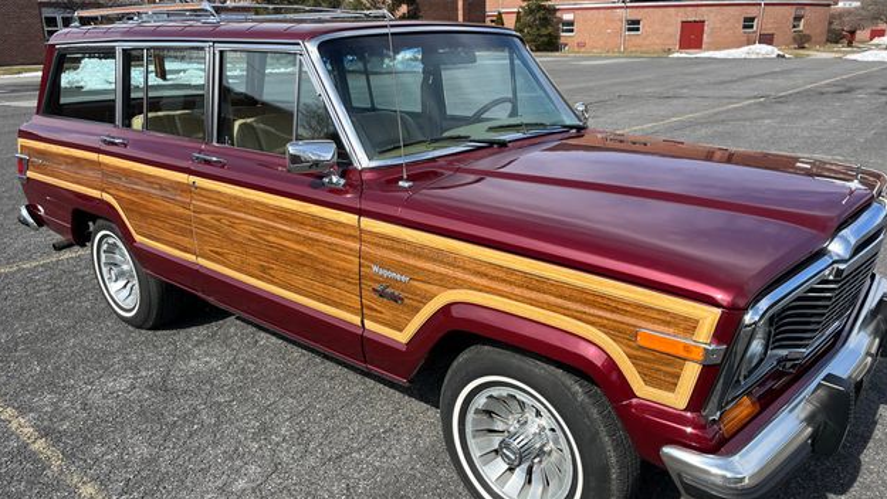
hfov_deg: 66.0
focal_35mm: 29
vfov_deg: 40.2
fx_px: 682
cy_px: 261
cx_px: 447
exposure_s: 1/2179
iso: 50
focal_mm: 5.1
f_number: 1.6
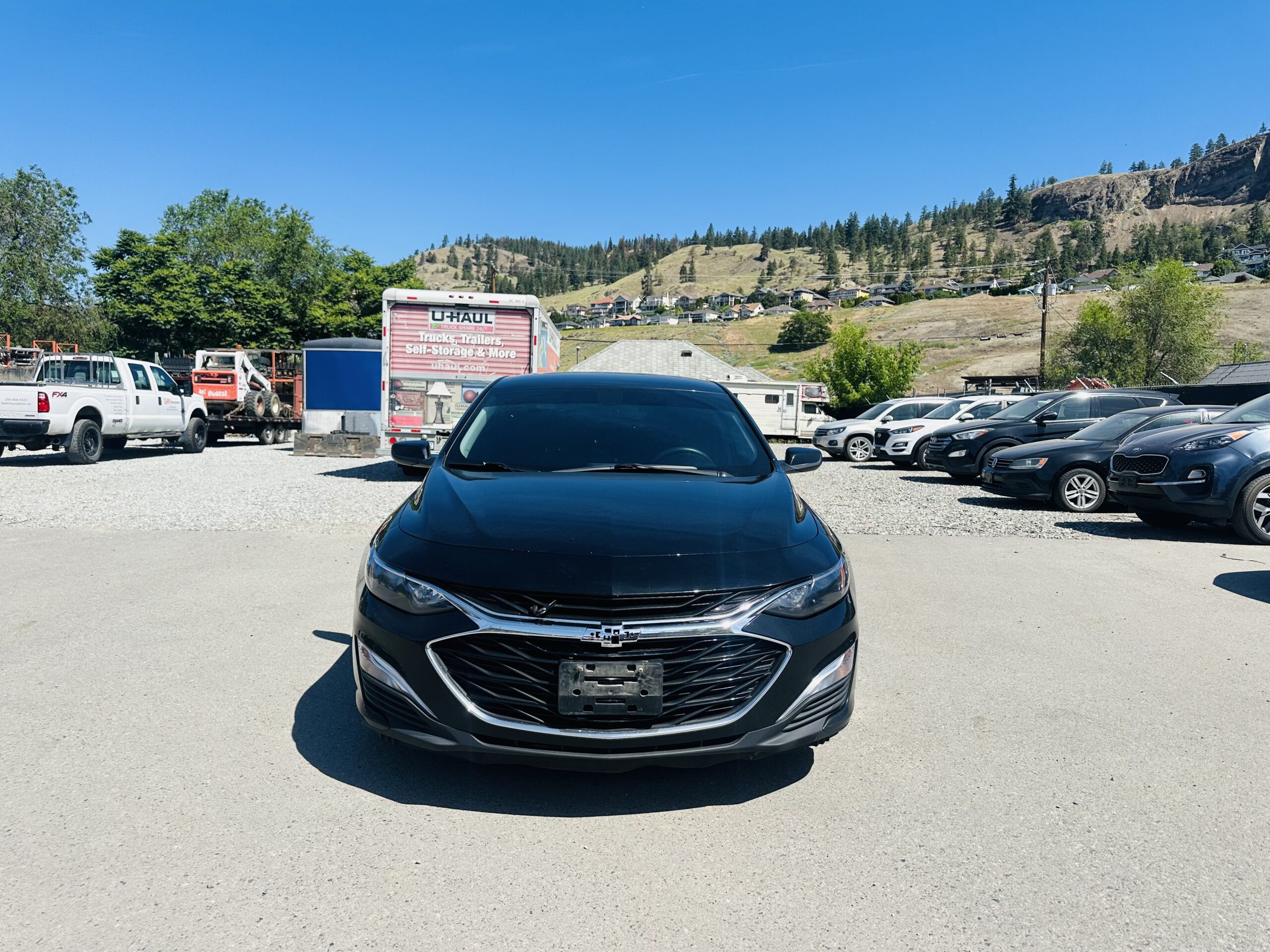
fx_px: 881
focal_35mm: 24
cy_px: 476
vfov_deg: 56.8
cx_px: 635
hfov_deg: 71.6
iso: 80
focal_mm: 6.86
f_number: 1.78
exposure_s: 1/4348
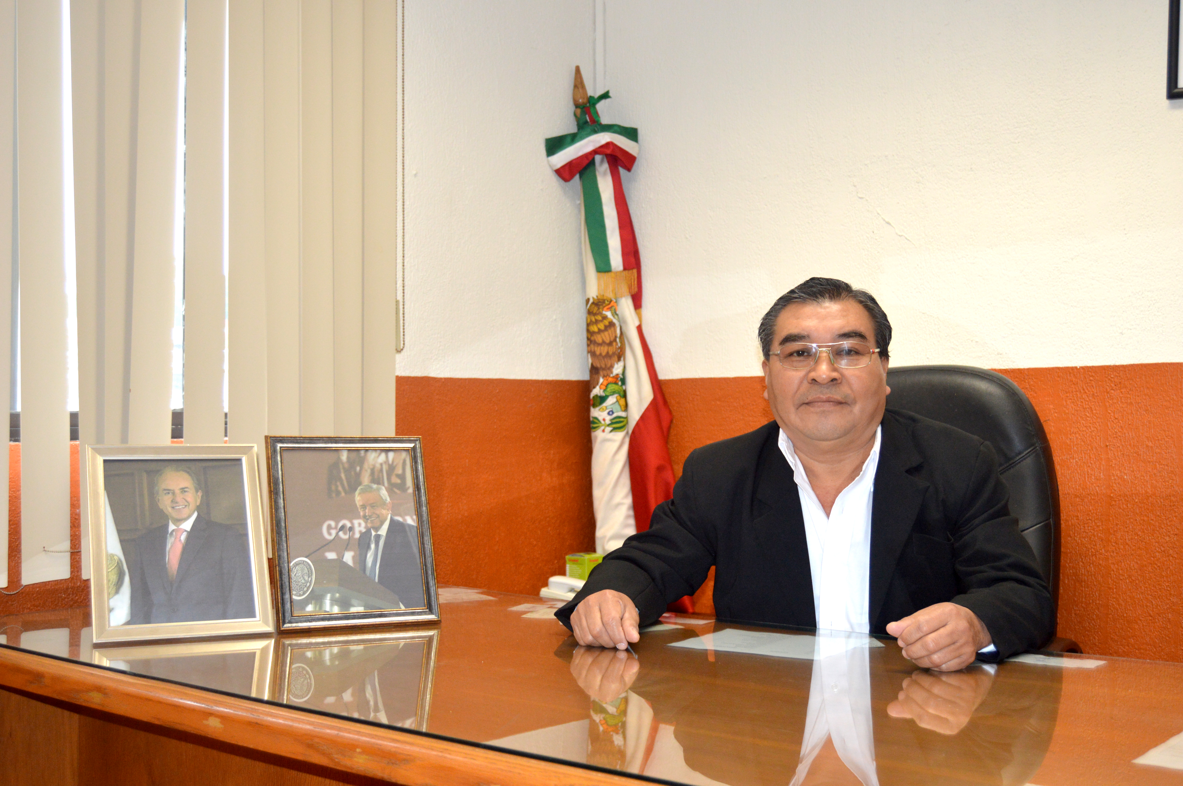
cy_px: 393
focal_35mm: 39
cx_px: 592
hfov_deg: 49.6
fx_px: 1280
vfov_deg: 34.1
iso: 720
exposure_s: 1/60
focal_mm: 26
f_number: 4
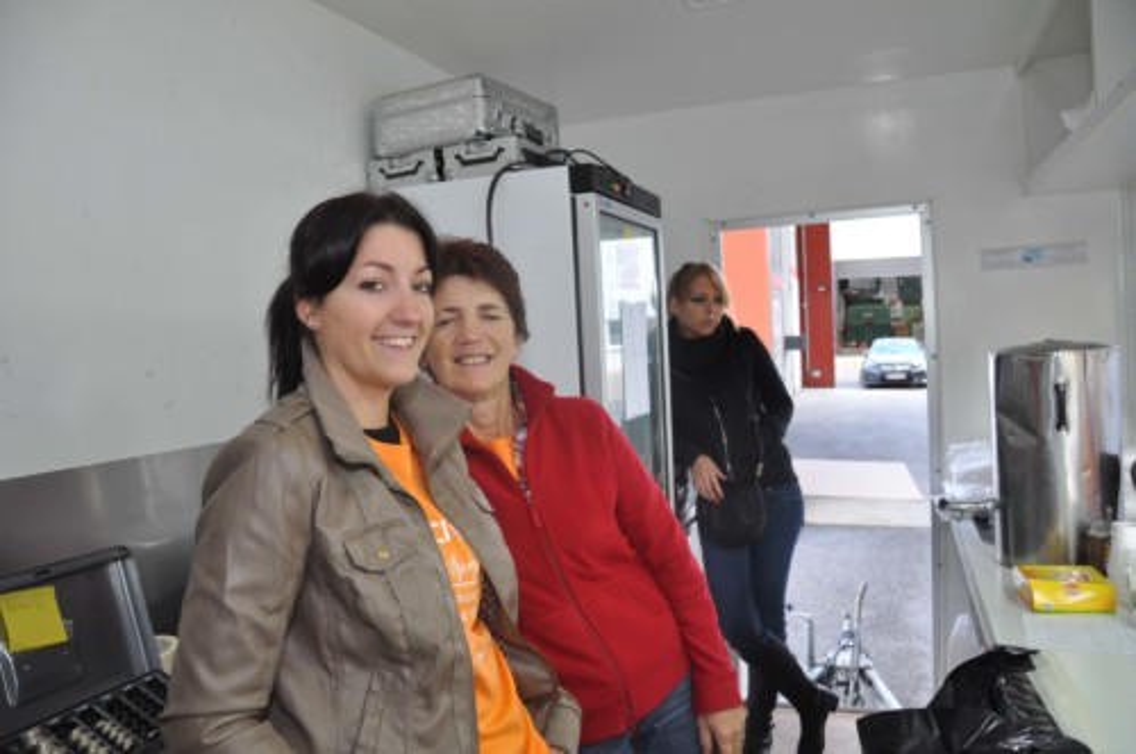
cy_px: 377
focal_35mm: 27
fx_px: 851
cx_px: 568
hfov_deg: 67.4
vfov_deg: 47.8
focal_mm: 18
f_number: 4
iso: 400
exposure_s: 1/60
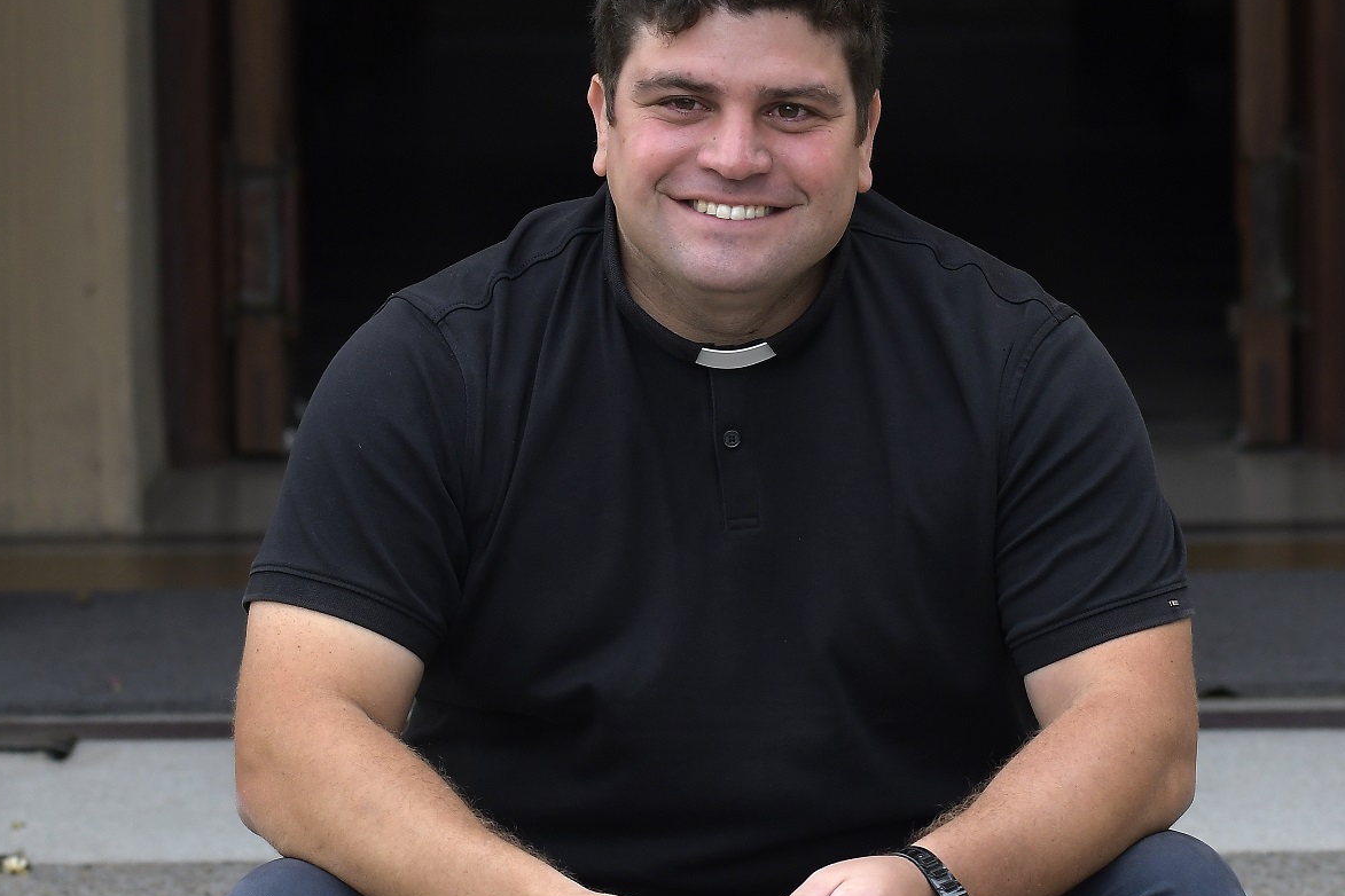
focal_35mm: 198
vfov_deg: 6.9
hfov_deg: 10.4
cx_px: 746
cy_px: 451
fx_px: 7397
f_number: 4
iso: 500
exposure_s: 1/1000
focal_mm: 86
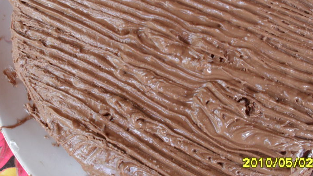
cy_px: 26
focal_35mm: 55
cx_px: 171
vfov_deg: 21.4
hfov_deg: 37.8
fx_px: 456
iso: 100
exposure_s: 1/60
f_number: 3.2
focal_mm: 6.3
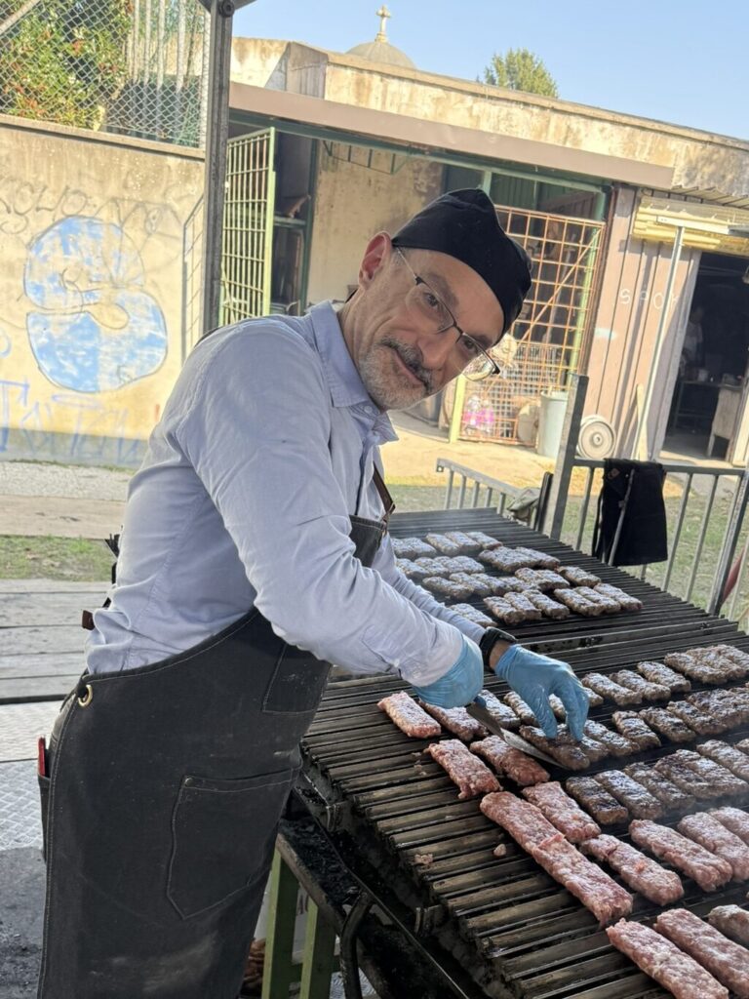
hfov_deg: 56.8
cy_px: 500
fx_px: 692
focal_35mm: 24
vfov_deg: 71.6
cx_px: 374
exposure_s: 1/430
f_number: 1.78
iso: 100
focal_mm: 6.76
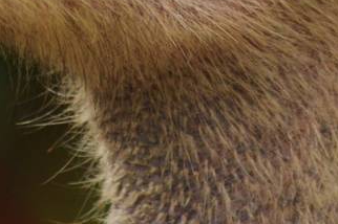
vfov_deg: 1.0
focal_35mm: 1377
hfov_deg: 1.5
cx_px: 199
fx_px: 12920
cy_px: -158
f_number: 4.5
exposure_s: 1/1000
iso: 500
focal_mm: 185
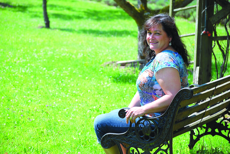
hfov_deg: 15.9
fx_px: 825
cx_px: 115
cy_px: 77
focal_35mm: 129
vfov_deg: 10.7
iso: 180
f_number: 5.6
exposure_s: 1/500
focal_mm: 86
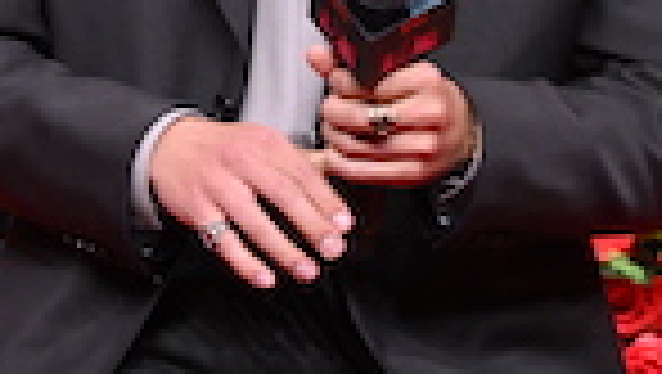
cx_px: -464
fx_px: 12000
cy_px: -155
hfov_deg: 3.1
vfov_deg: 1.8
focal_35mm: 683
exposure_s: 1/320
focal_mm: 150
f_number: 6.3
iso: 4000
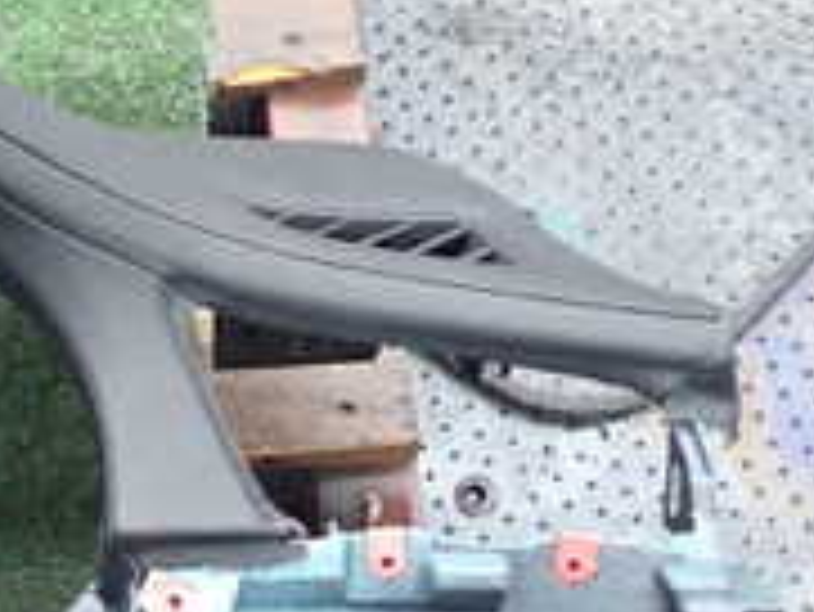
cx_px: -355
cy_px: 450
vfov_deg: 17.7
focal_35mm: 83
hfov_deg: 20.6
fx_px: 1953
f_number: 2
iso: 200
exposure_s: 1/30
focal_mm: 4.5
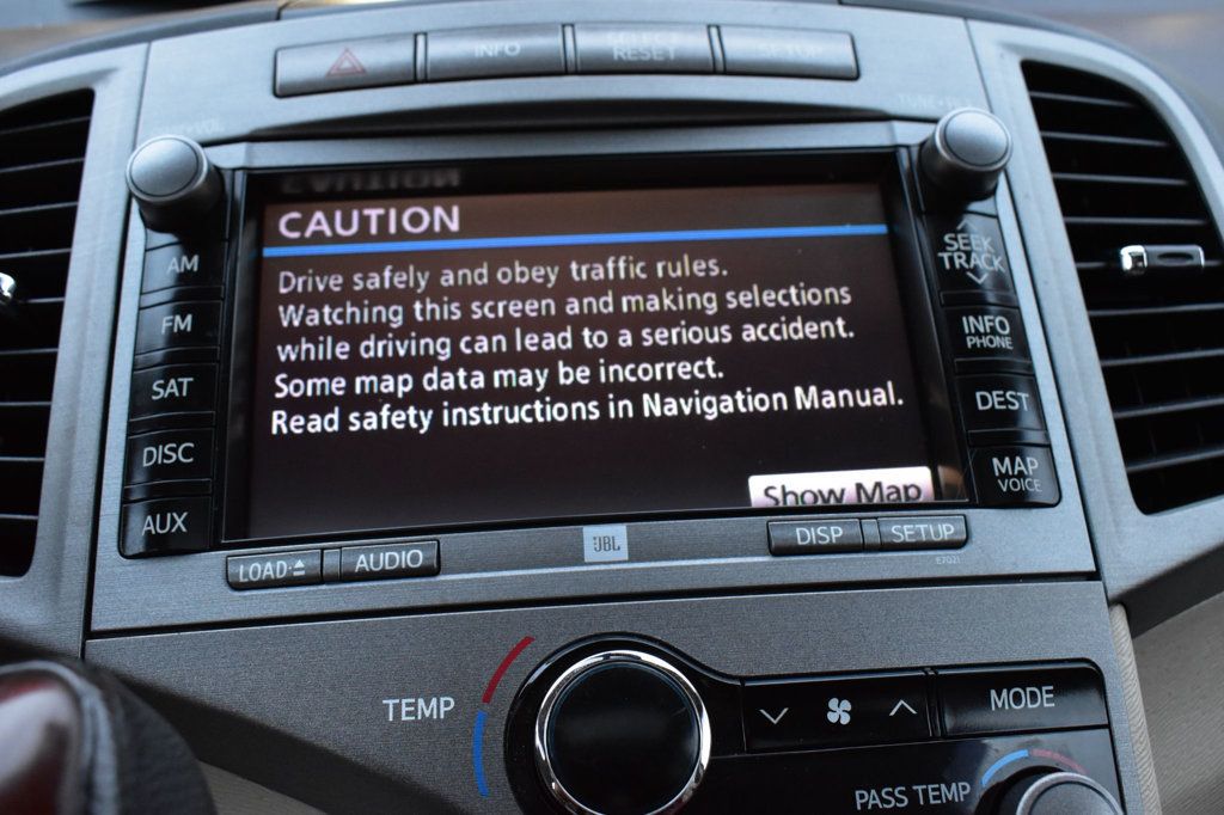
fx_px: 1122
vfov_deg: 39.9
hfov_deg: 57.2
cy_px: 408
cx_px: 612
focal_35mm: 33
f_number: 7.1
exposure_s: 1/40
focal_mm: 22
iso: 2500
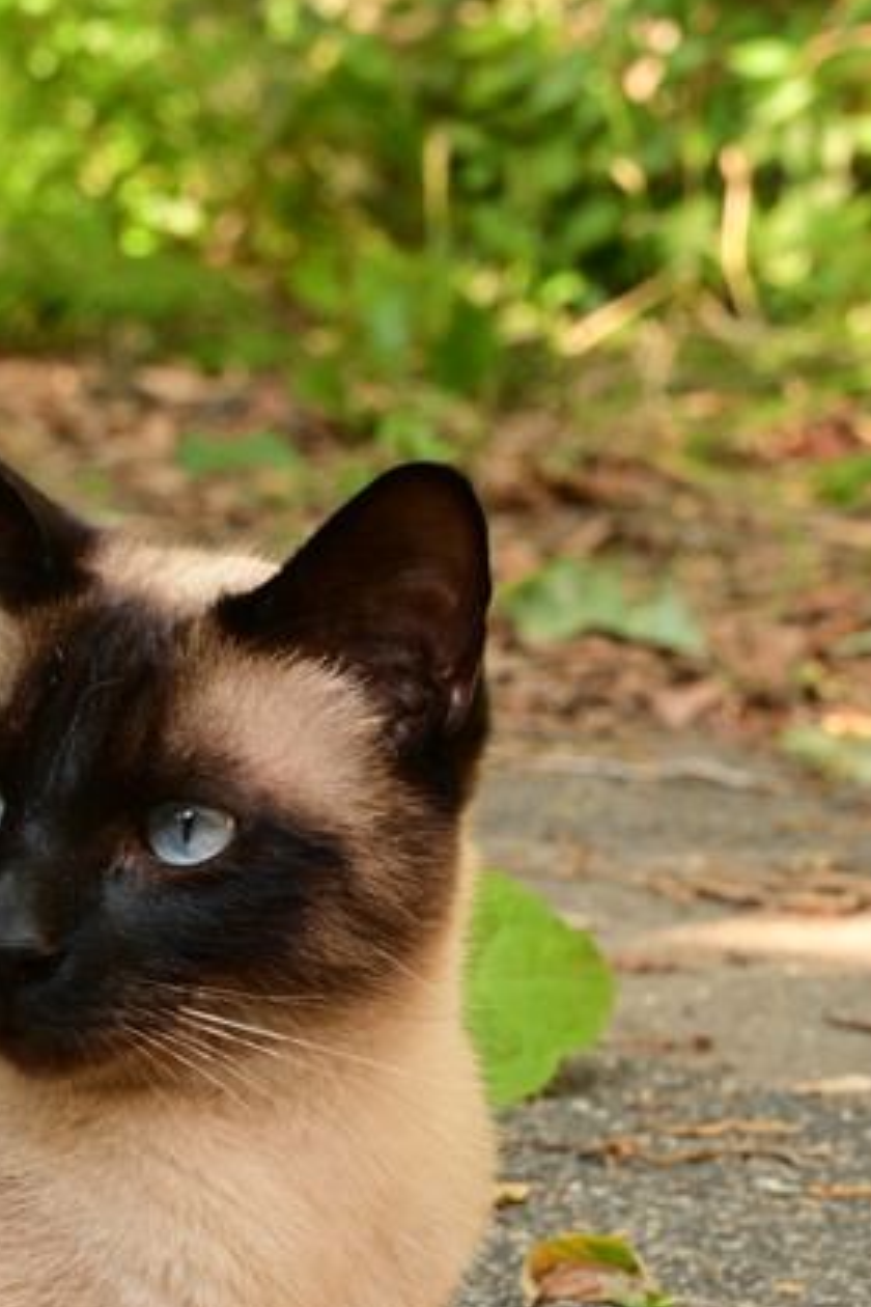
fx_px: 9211
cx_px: 243
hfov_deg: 5.4
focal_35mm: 254
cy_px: 859
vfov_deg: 8.1
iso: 100
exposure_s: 1/8
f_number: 13
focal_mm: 103
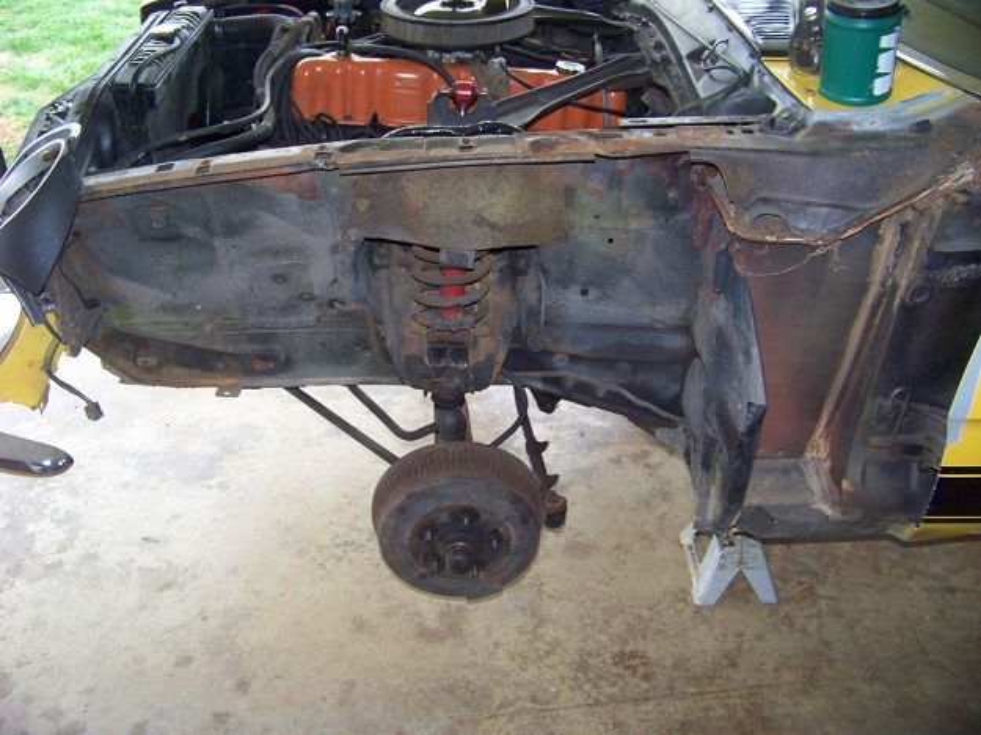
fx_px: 1020
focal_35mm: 36
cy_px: 368
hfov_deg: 51.4
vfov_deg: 39.6
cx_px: 490
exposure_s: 1/30
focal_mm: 5.85
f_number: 2.8
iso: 200
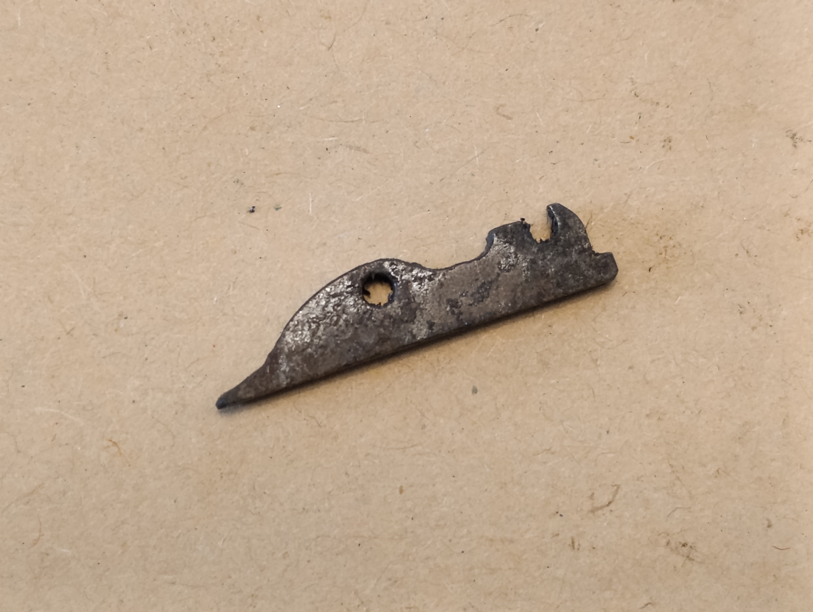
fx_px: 2164
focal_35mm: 92
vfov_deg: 16.1
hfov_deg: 21.3
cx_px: 406
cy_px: 306
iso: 1000
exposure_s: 1/100
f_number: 1.6
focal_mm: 6.14
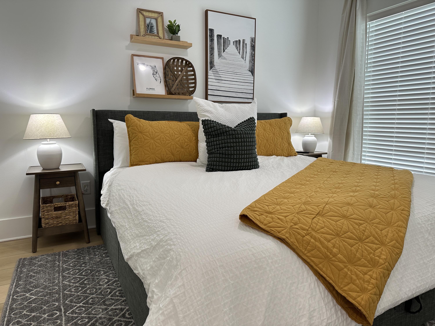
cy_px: 163
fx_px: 302
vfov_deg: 56.8
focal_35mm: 24
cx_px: 218
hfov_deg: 71.6
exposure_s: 1/120
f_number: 1.78
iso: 125
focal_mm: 6.86
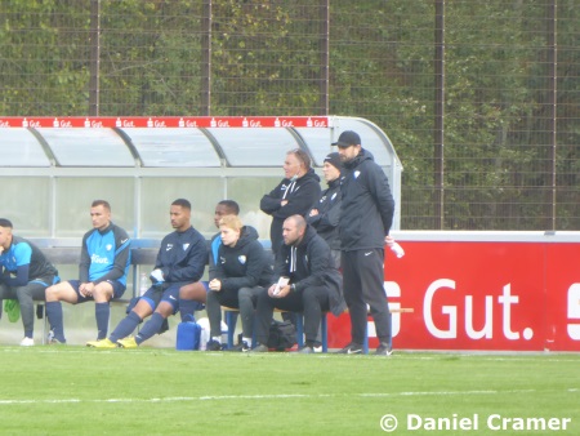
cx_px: 290
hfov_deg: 2.8
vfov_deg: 2.1
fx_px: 12070
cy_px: 218
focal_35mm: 720
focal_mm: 129
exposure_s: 1/125
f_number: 6.4
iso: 250
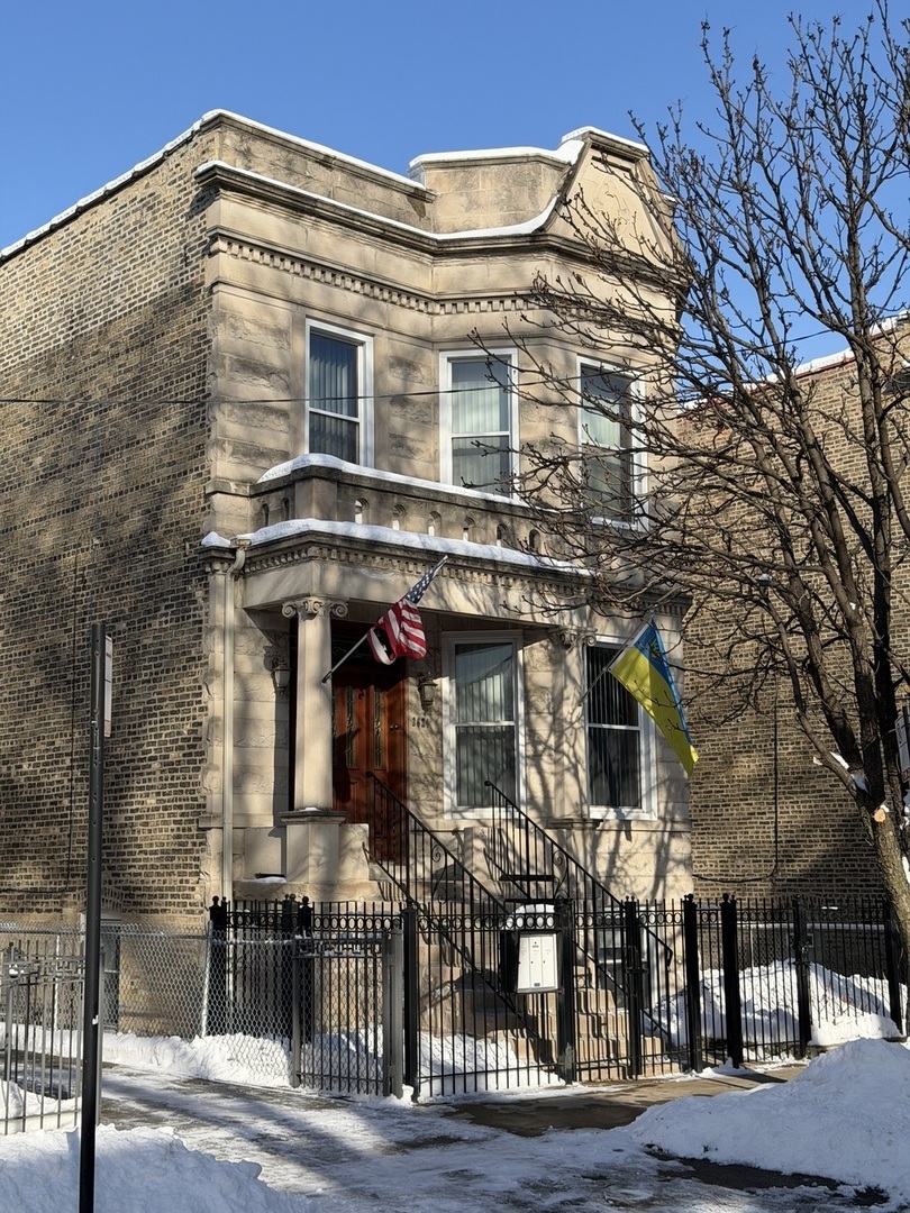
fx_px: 1682
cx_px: 455
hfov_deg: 30.3
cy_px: 606
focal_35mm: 48
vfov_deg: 39.7
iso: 64
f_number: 1.78
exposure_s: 1/3891
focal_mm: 6.76
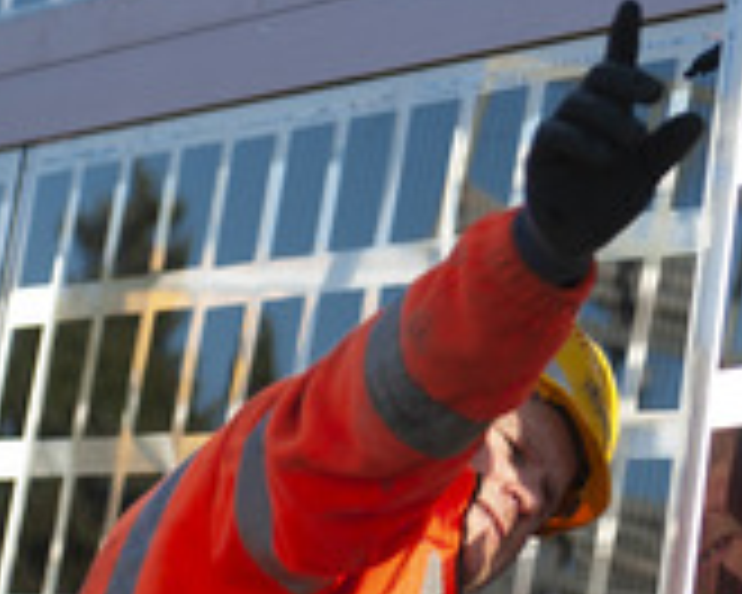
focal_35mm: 290
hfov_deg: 6.6
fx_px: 6368
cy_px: 270
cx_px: 773
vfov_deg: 5.3
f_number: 2.8
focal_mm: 70
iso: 200
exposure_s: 1/3200
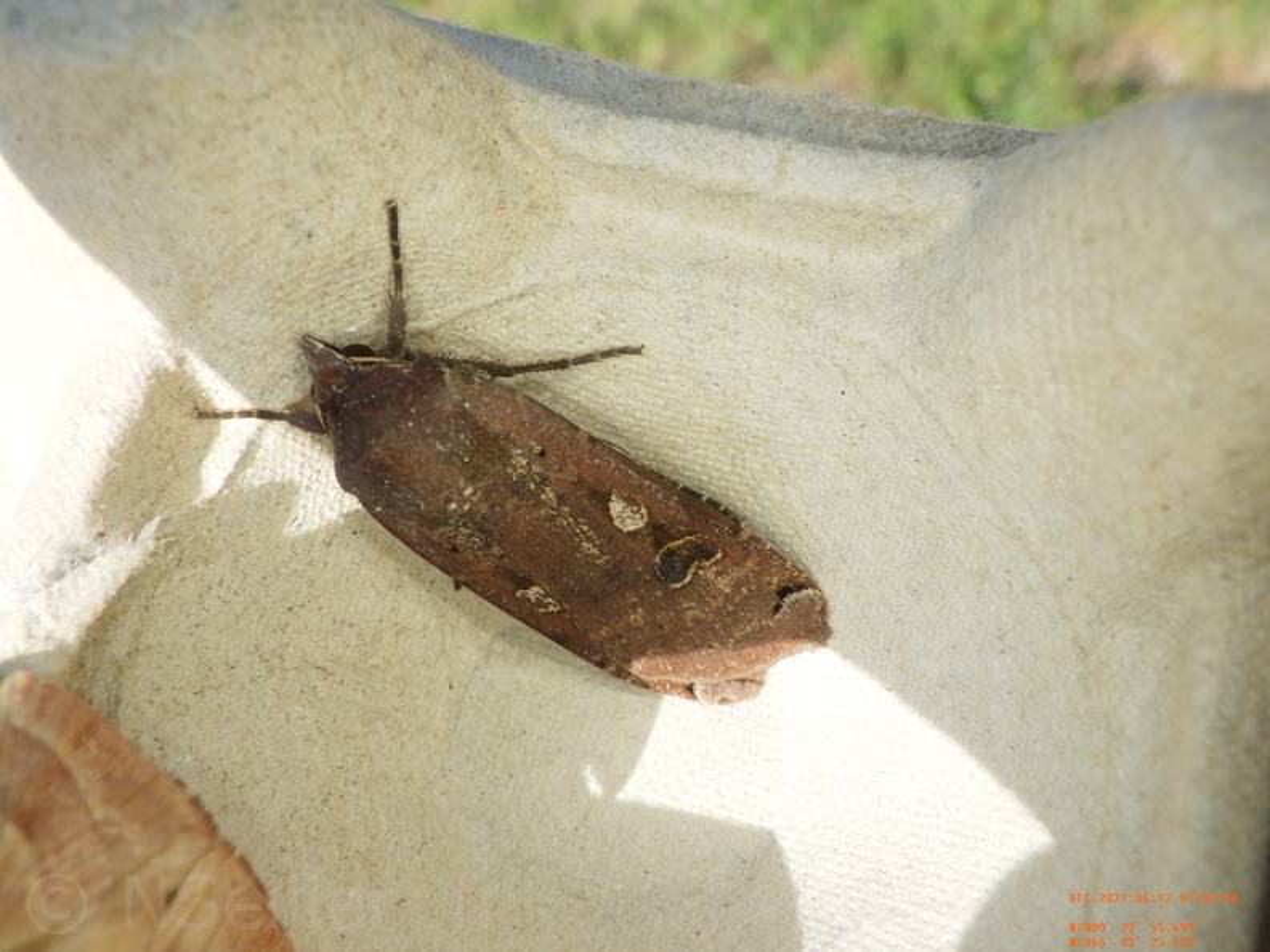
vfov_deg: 41.8
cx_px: 635
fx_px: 1247
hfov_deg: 54.0
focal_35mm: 34
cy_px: 476
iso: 250
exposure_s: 1/500
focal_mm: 6.1
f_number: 4.6
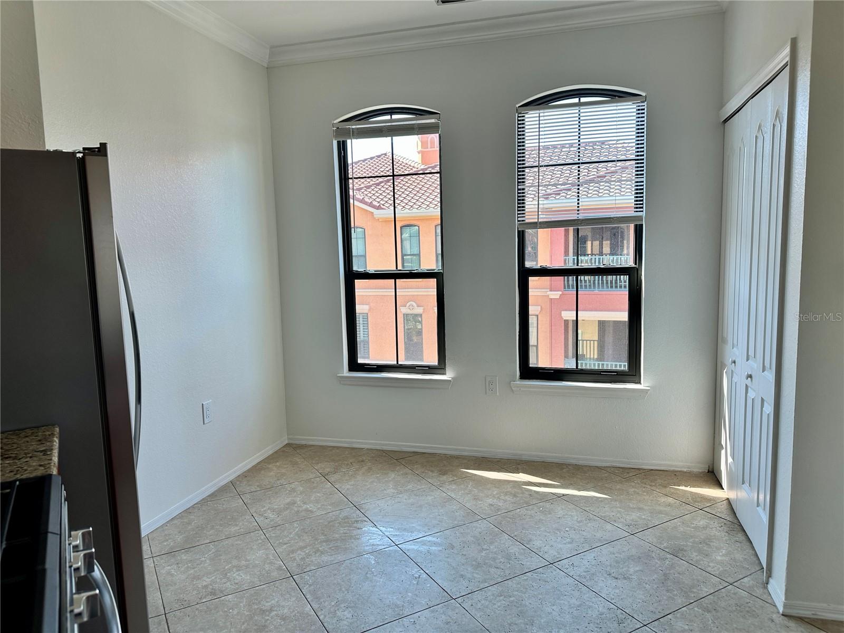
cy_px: 316
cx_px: 422
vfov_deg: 56.8
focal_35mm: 24
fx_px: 585
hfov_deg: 71.6
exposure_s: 1/222
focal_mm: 6.86
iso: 80
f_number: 1.78
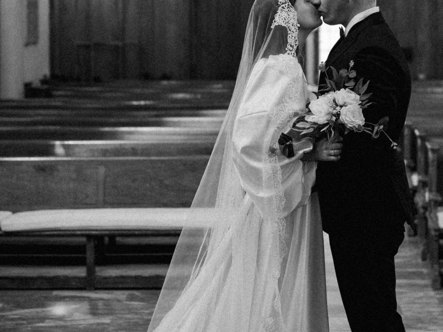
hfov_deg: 25.3
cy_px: 92
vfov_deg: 19.0
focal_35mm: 77
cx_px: 255
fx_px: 986
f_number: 1.8
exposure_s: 1/100
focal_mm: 35
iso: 640
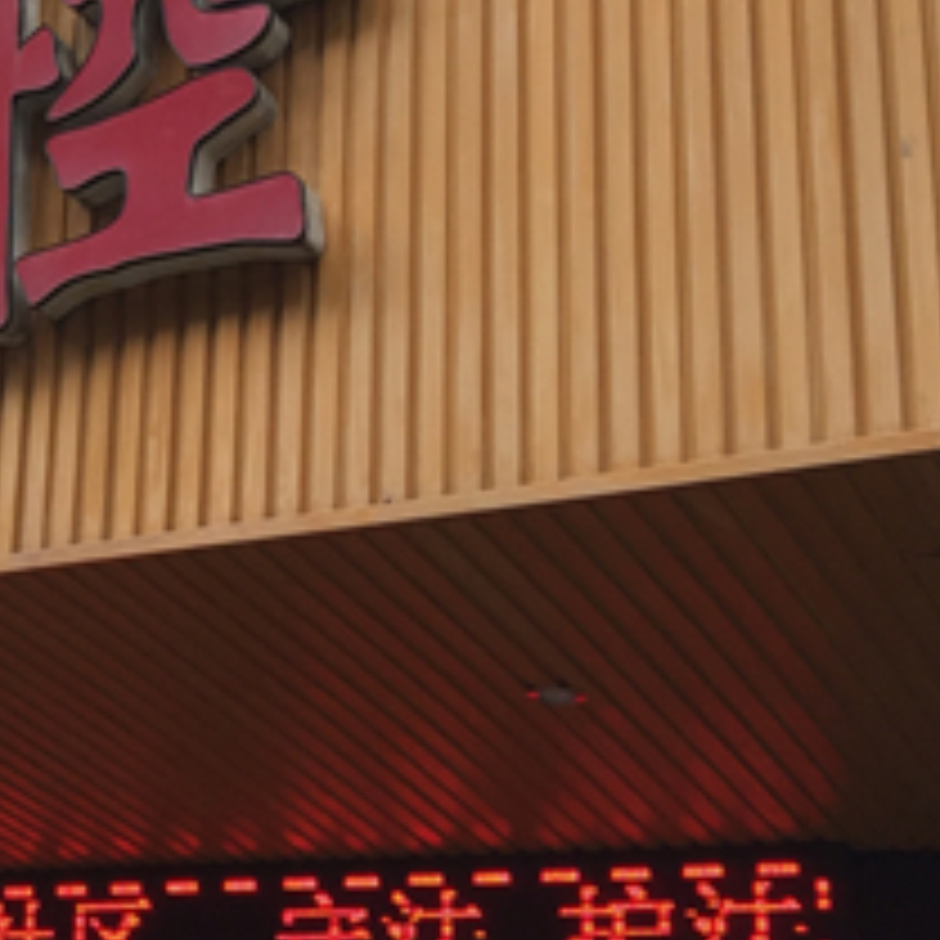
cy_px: 425
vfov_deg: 20.2
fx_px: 2642
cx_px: -558
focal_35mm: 86
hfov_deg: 17.6
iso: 32
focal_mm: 4.15
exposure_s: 1/192
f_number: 2.2
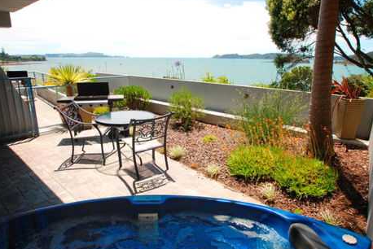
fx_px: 228
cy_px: 125
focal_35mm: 22
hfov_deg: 78.5
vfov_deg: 57.3
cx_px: 191
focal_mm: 14
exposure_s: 1/250
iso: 100
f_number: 8
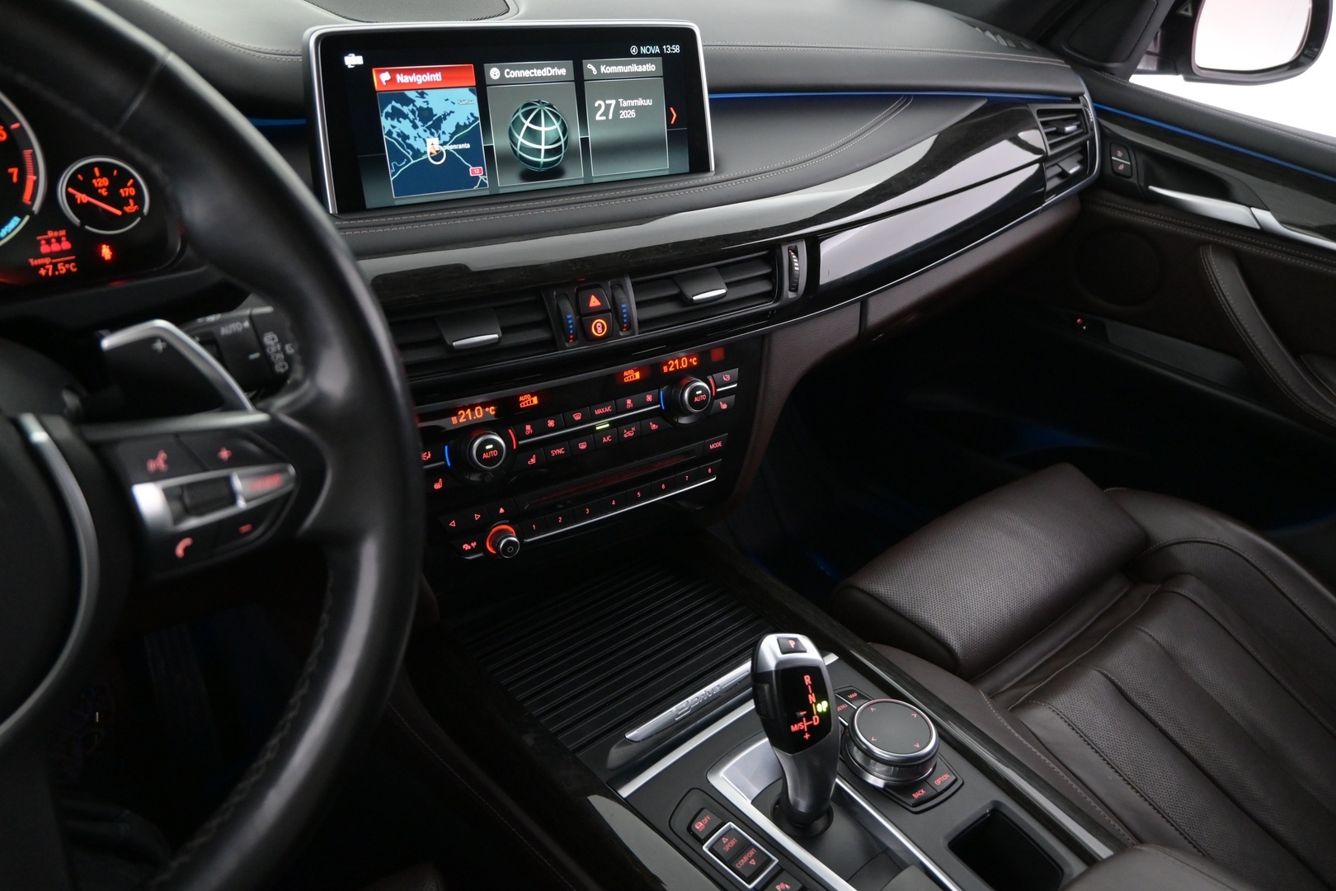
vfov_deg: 53.1
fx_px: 891
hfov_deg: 73.7
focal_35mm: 24
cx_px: 668
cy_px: 446
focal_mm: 16
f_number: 3.5
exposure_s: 1/40
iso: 2500
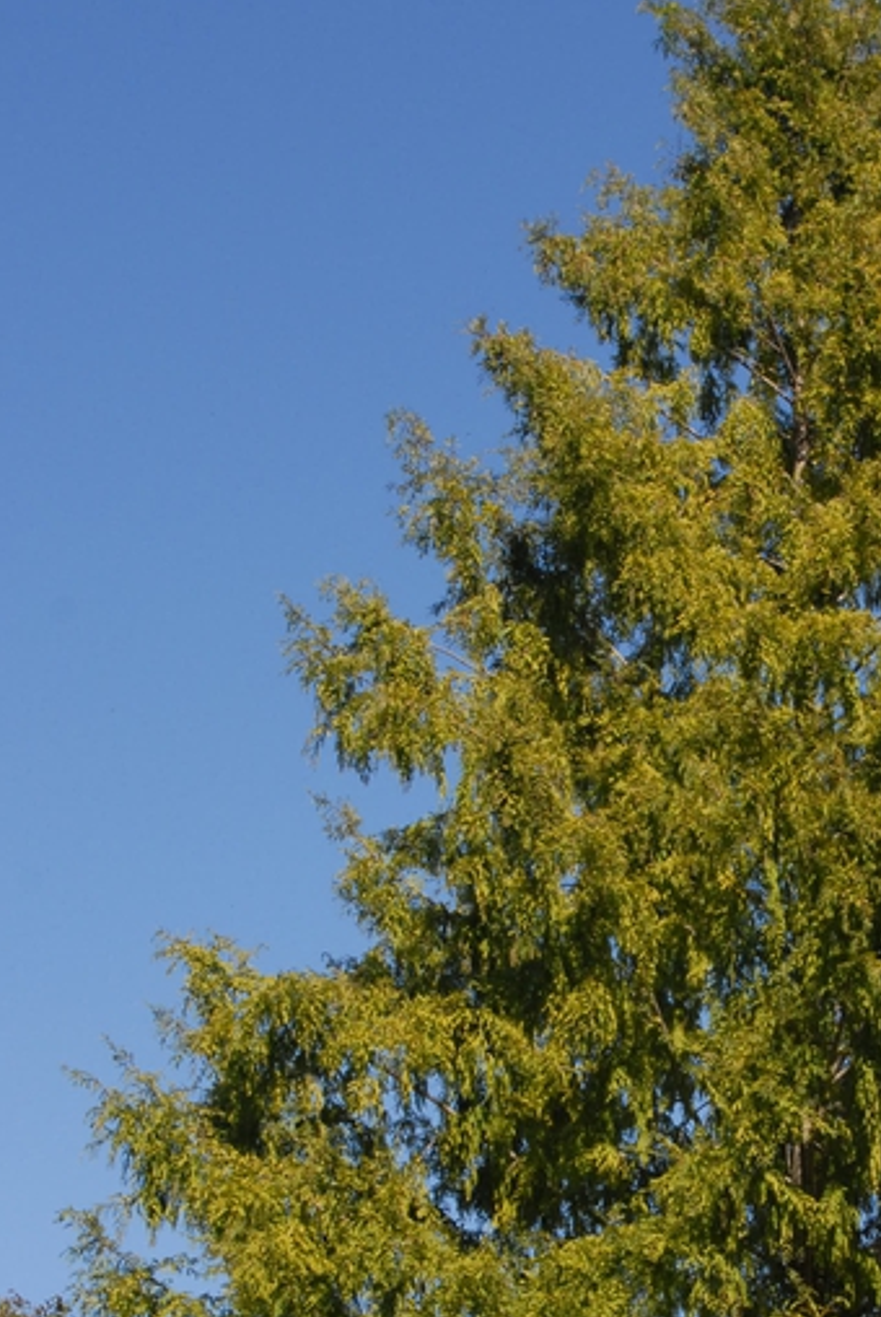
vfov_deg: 17.7
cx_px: 773
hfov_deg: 11.9
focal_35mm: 115
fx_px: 4210
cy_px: 993
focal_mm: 38
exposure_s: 1/350
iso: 400
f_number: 10
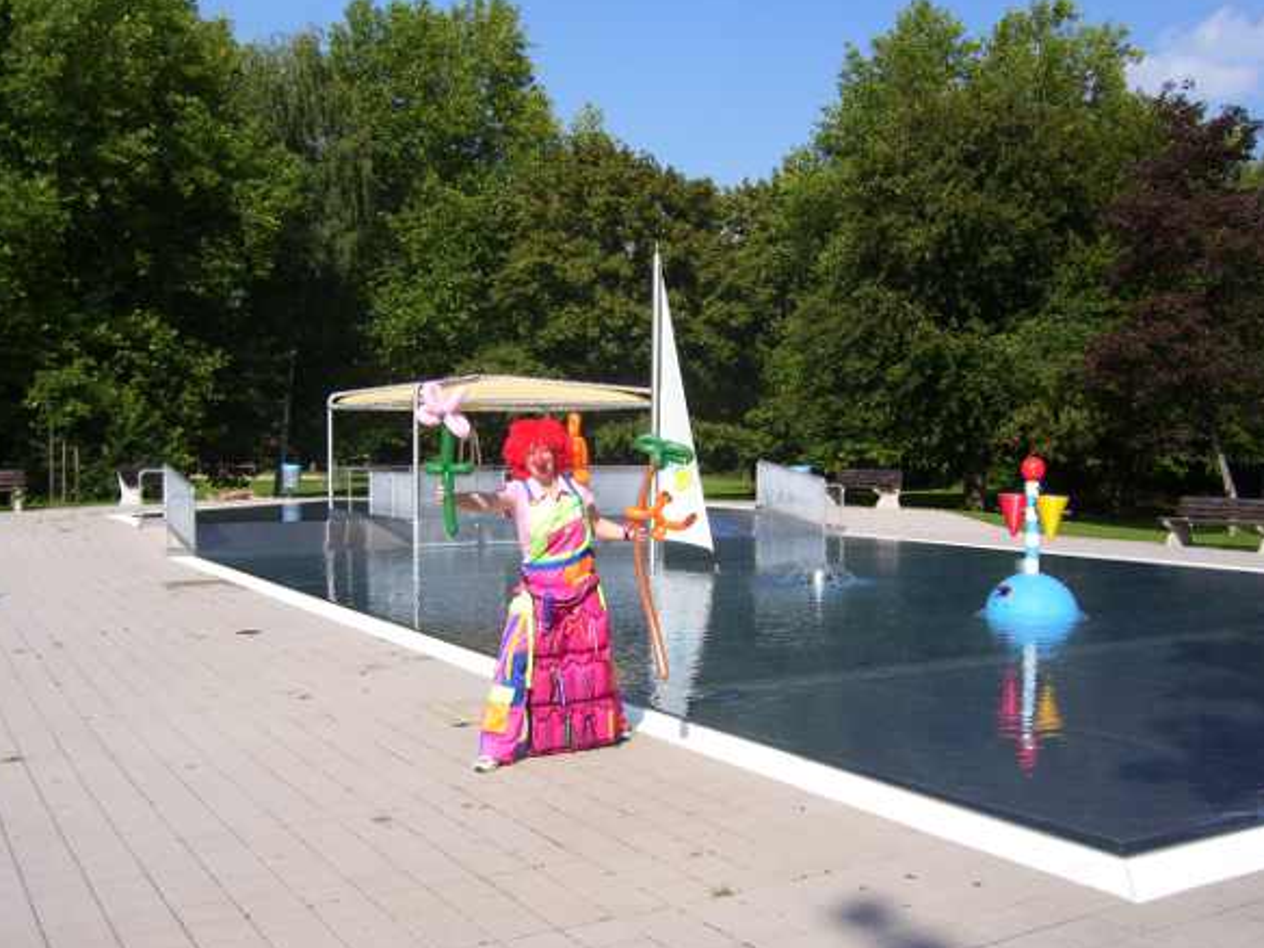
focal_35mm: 38
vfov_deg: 37.7
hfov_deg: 49.0
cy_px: 474
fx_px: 1388
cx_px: 626
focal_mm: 6
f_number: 4.8
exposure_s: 1/500
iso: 80
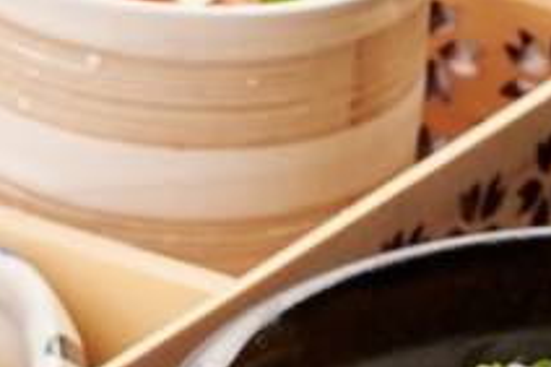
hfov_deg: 4.5
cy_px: 739
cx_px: -703
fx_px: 6821
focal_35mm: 446
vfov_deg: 3.1
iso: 1000
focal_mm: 60
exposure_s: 1/125
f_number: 14
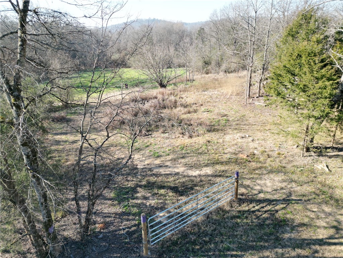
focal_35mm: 24
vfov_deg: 56.8
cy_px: 129
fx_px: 238
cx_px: 172
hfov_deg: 71.6
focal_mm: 6.72
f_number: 1.7
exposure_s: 1/1000
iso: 200
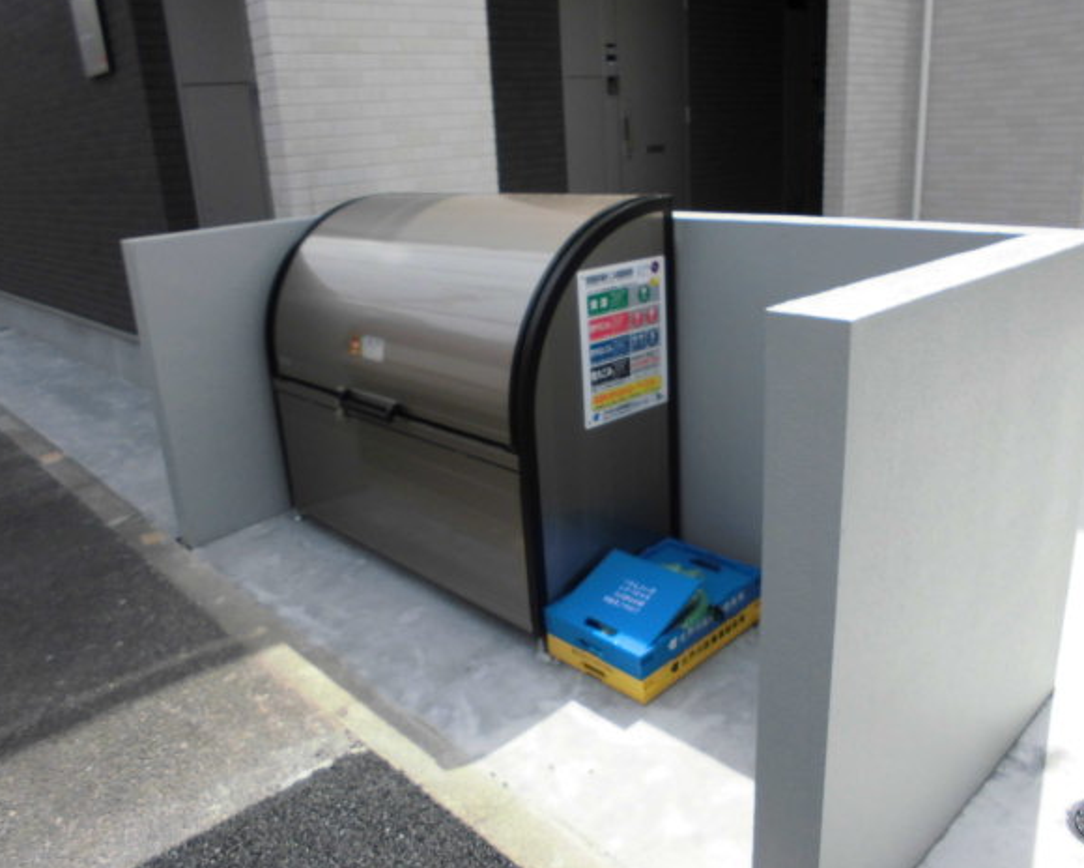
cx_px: 557
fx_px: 898
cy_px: 440
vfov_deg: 51.5
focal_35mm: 28
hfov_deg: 62.2
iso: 100
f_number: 3.5
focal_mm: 4.6
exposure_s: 1/400
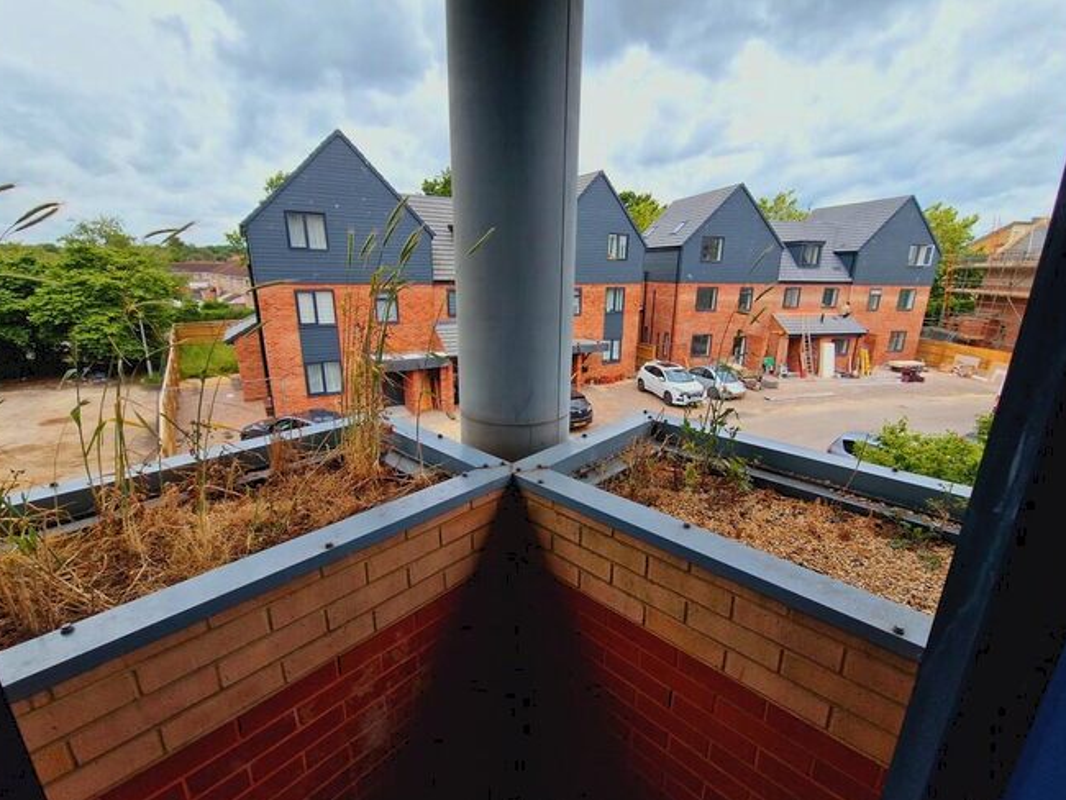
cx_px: 551
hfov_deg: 102.0
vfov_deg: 85.7
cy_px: 402
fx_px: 431
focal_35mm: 14
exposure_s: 1/1018
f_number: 2.2
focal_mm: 2.2
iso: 50
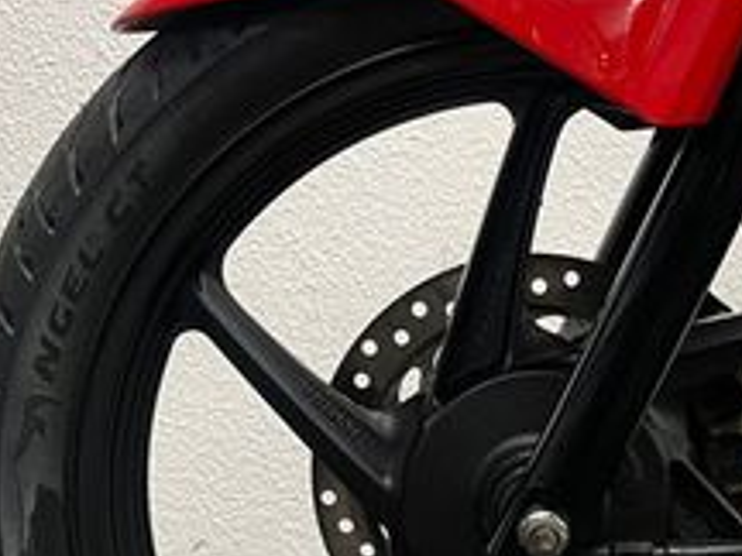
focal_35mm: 77
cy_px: 456
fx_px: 1651
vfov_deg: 18.9
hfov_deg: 25.2
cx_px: 515
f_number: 1.6
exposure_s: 1/50
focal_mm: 5.1
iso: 125
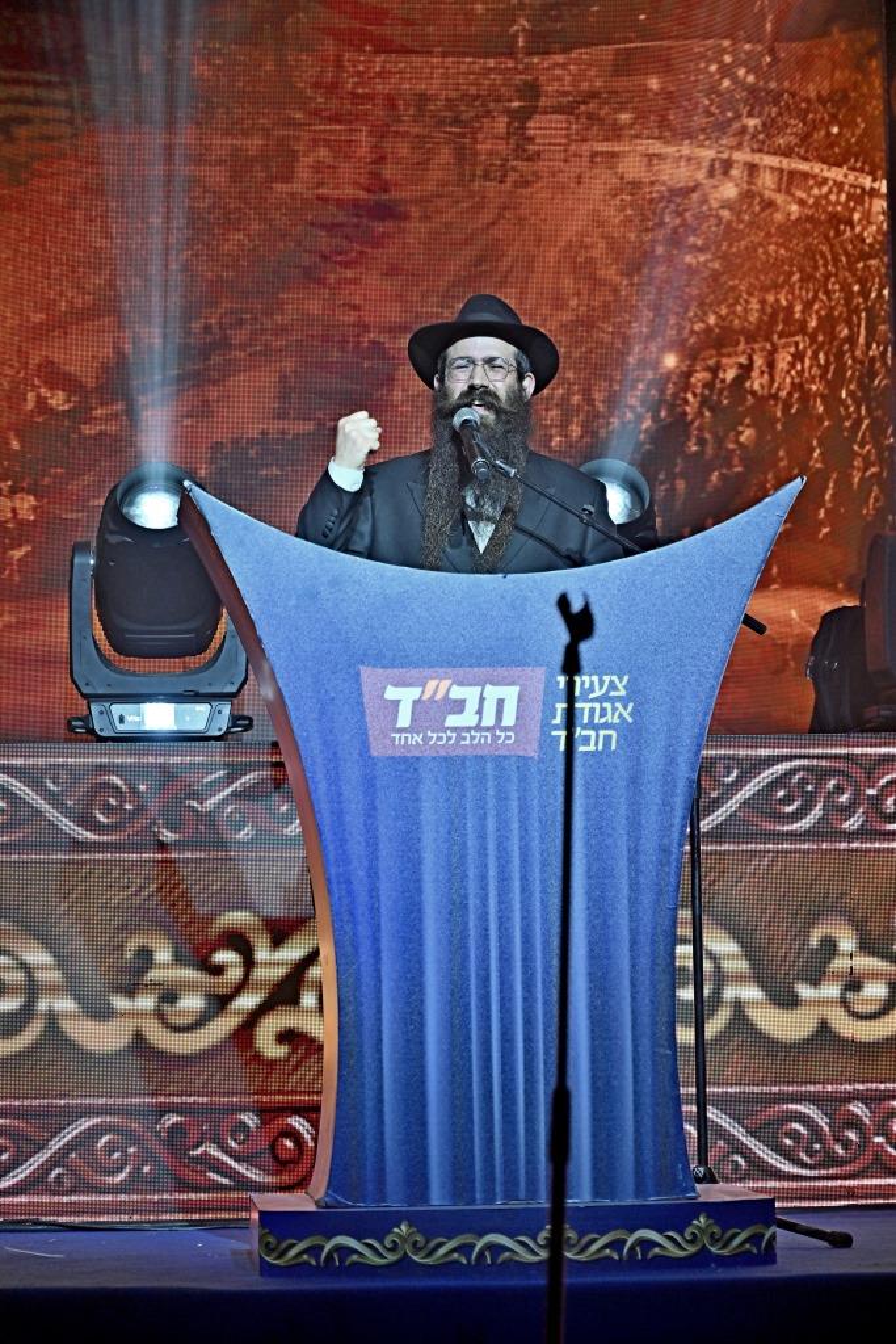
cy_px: 672
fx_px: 3918
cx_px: 448
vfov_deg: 19.5
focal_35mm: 105
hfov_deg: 13.0
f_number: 4
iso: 200
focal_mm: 105
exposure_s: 1/200
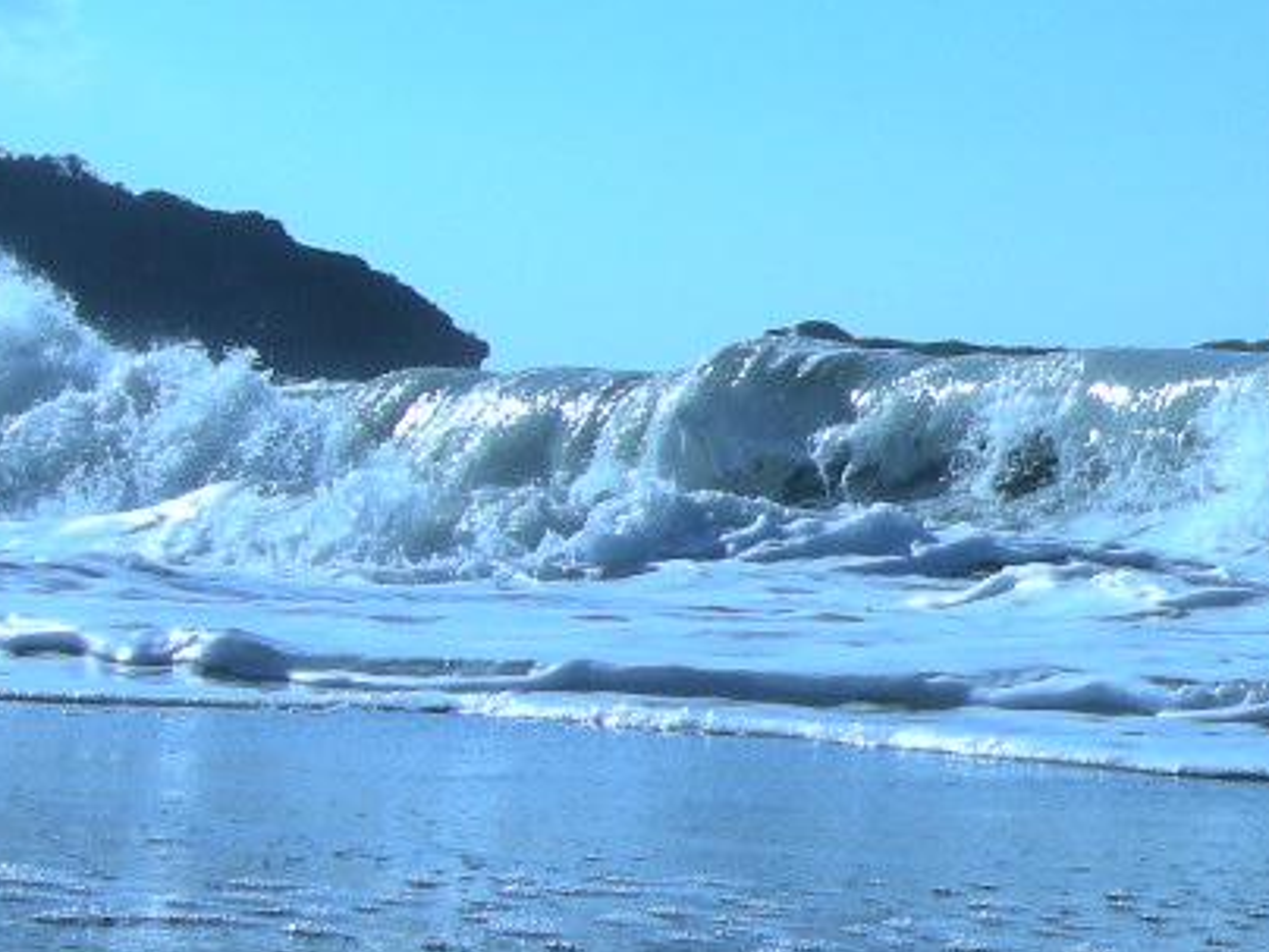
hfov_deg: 15.9
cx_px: 1869
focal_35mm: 114
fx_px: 4179
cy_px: 588
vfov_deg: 13.0
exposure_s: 1/347
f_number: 6.8
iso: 64
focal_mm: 7.5
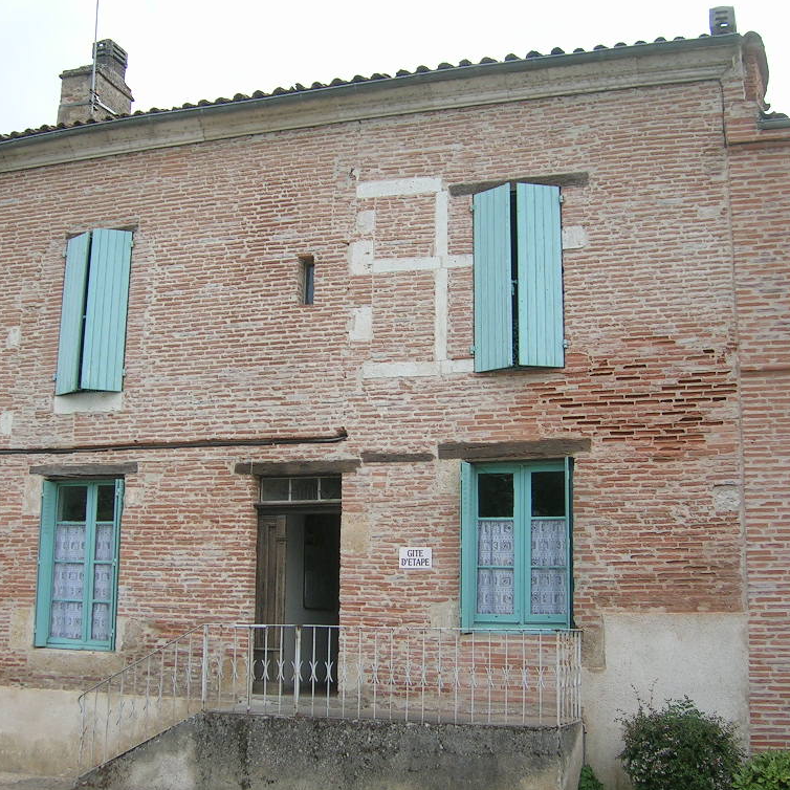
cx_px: 380
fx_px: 1084
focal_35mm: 42
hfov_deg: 40.0
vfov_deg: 40.0
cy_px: 398
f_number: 2.8
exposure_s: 1/260
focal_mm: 5.4
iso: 50
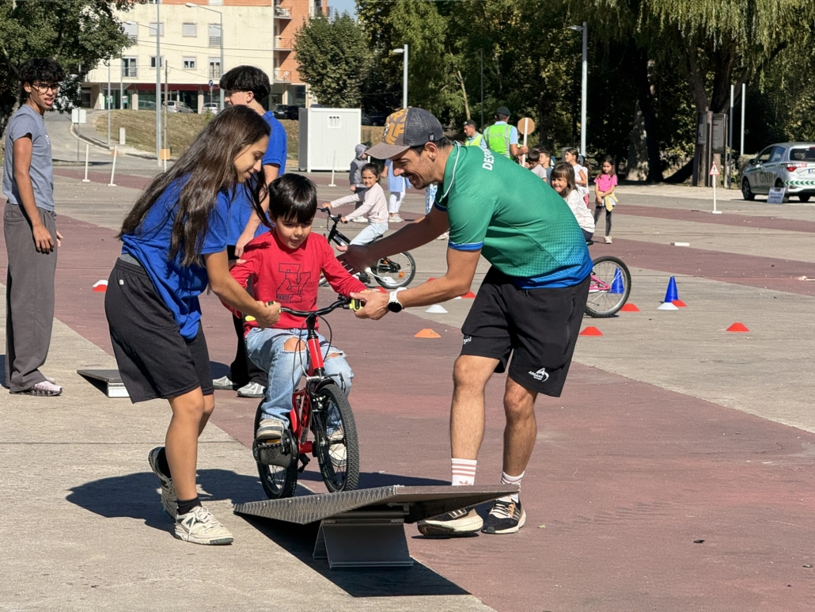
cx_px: 408
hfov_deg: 16.4
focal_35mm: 120
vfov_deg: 12.4
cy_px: 306
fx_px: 2826
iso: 50
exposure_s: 1/1422
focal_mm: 15.66
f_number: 2.8
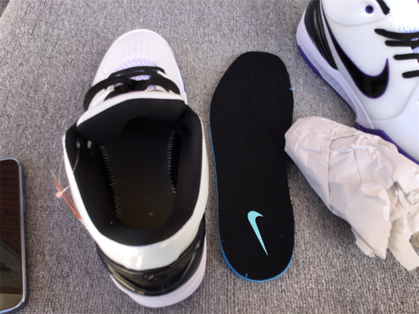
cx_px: 210
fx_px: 375
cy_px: 157
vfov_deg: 45.4
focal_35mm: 31
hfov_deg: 58.4
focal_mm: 3.3
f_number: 2.4
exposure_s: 1/107
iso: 25
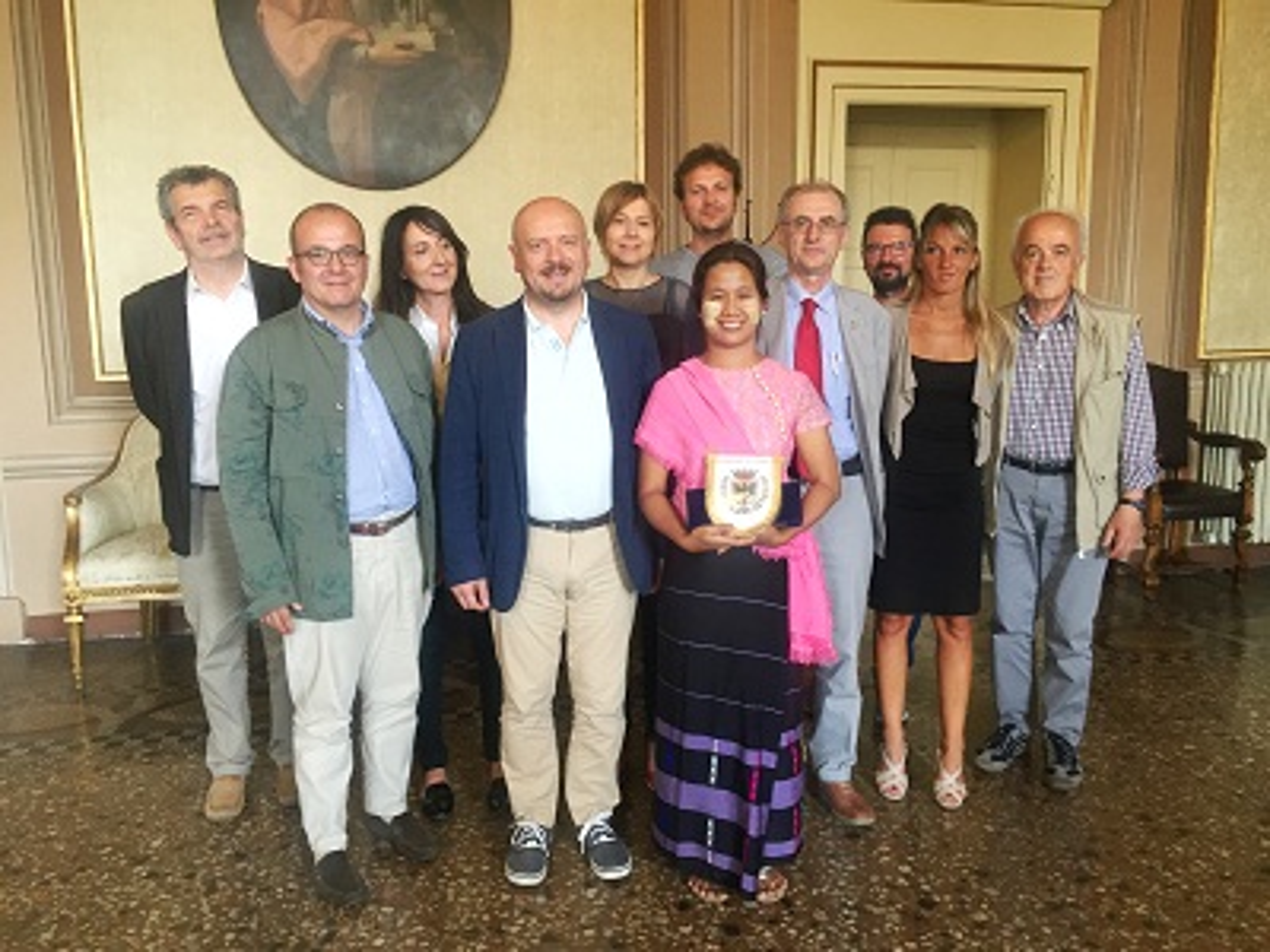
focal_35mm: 29
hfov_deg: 61.7
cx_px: 635
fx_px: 1064
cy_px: 476
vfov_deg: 48.2
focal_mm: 4.15
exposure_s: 1/33
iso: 125
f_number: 2.2
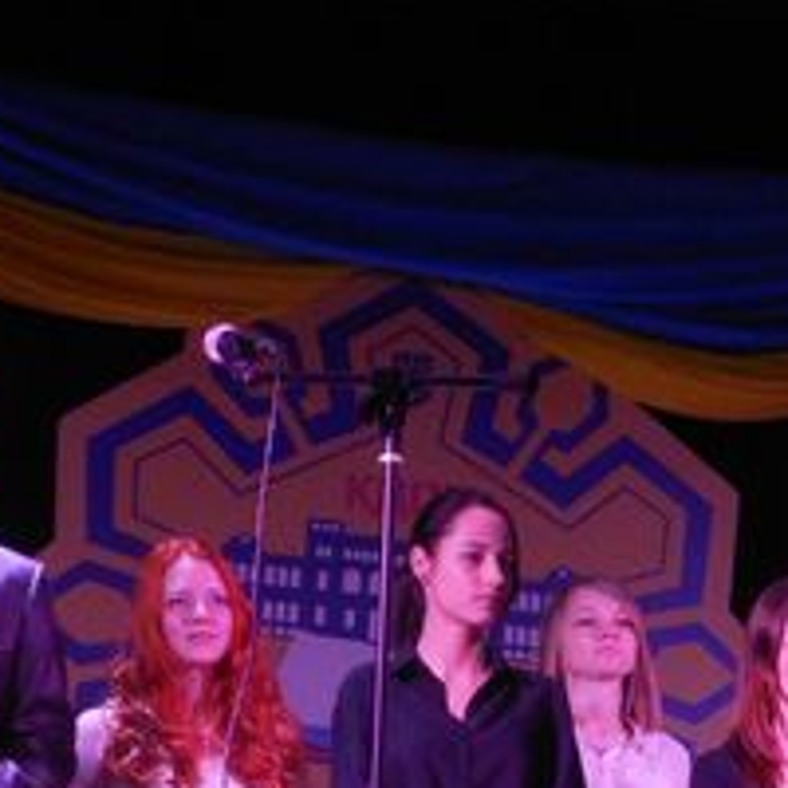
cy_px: 756
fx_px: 3940
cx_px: 861
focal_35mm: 153
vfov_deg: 11.3
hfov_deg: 11.3
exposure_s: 1/30
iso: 250
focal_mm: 8.9
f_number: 4
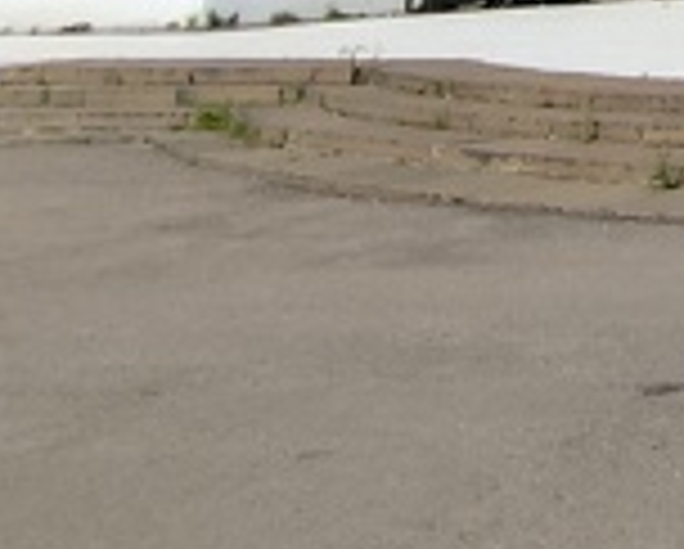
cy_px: -540
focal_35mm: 81
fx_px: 1642
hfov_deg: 17.8
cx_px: 1305
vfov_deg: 15.3
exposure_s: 1/2764
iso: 50
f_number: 2.2
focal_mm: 1.65
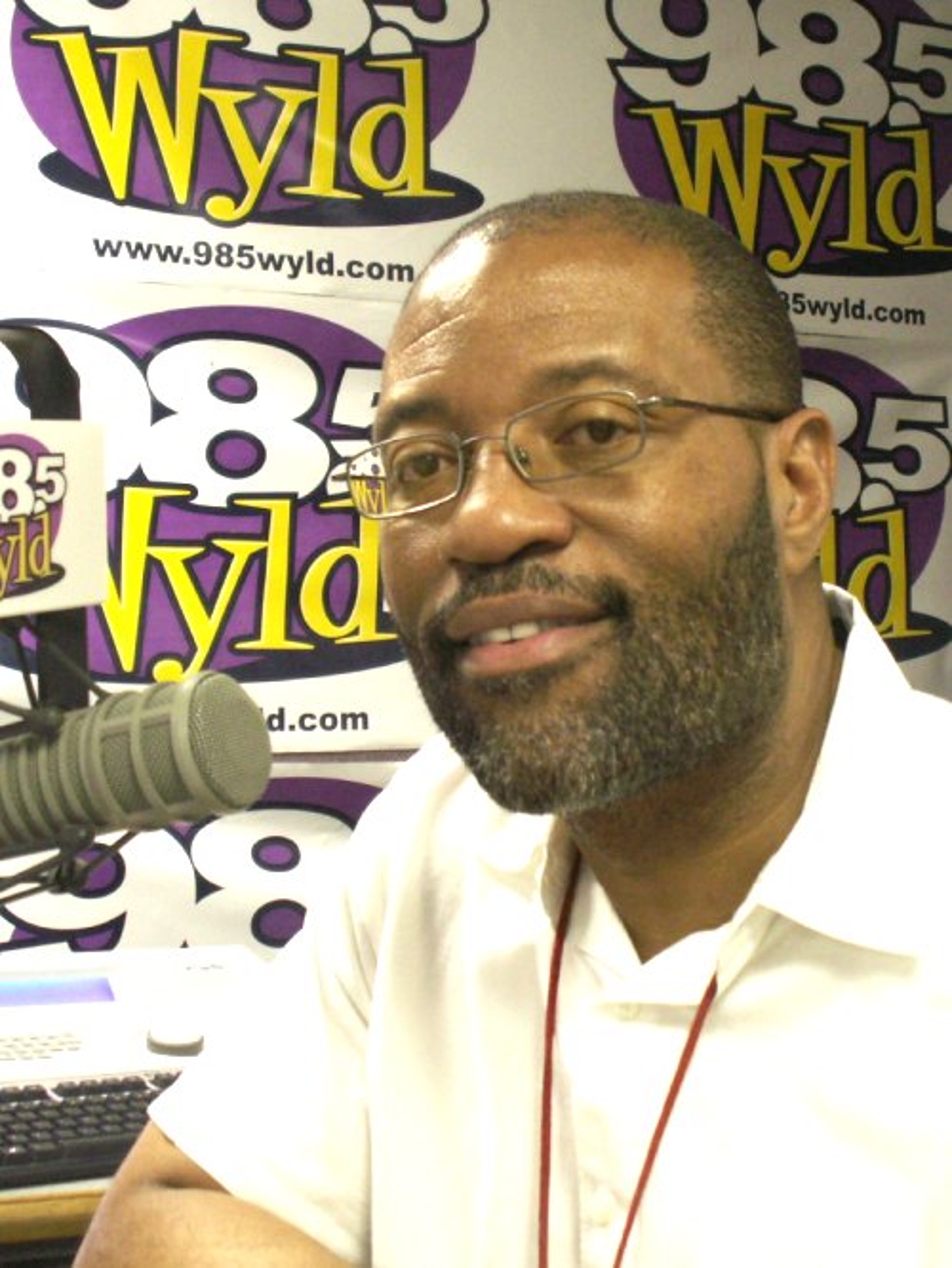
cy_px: 634
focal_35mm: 35
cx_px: 476
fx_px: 1283
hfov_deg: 40.7
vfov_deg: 52.6
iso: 160
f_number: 2.8
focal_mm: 5.86
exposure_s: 1/20
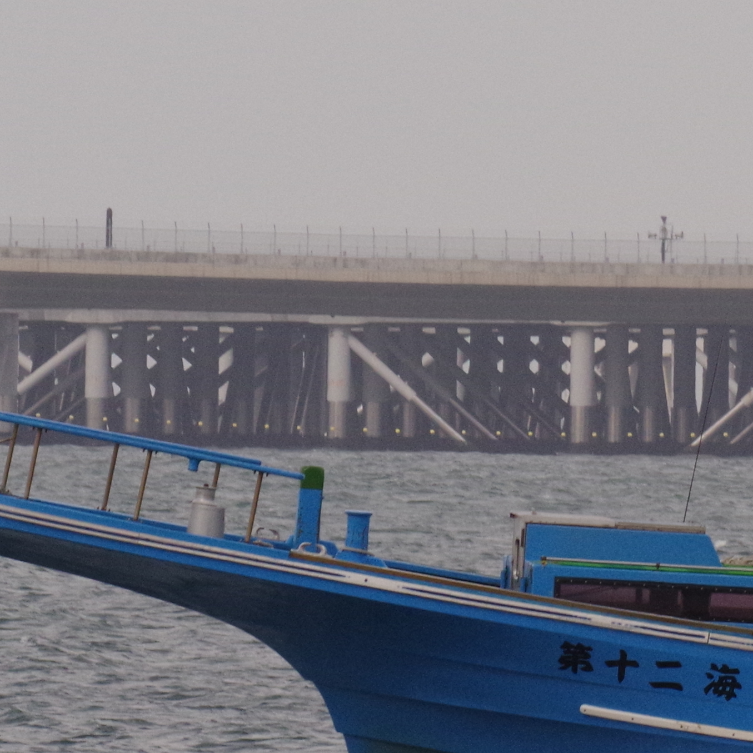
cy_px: 446
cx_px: 1254
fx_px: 28524
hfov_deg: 1.5
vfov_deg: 1.5
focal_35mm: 1159
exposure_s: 1/1000
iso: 1600
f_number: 13
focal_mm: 252
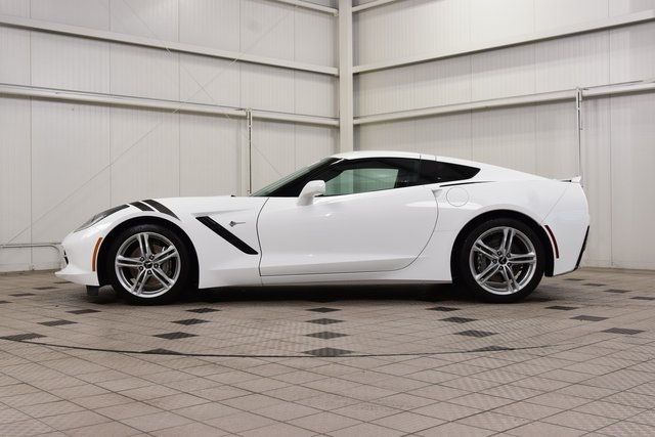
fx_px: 792
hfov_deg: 45.0
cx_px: 328
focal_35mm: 44
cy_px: 218
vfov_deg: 30.9
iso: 800
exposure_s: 1/60
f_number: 8
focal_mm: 29
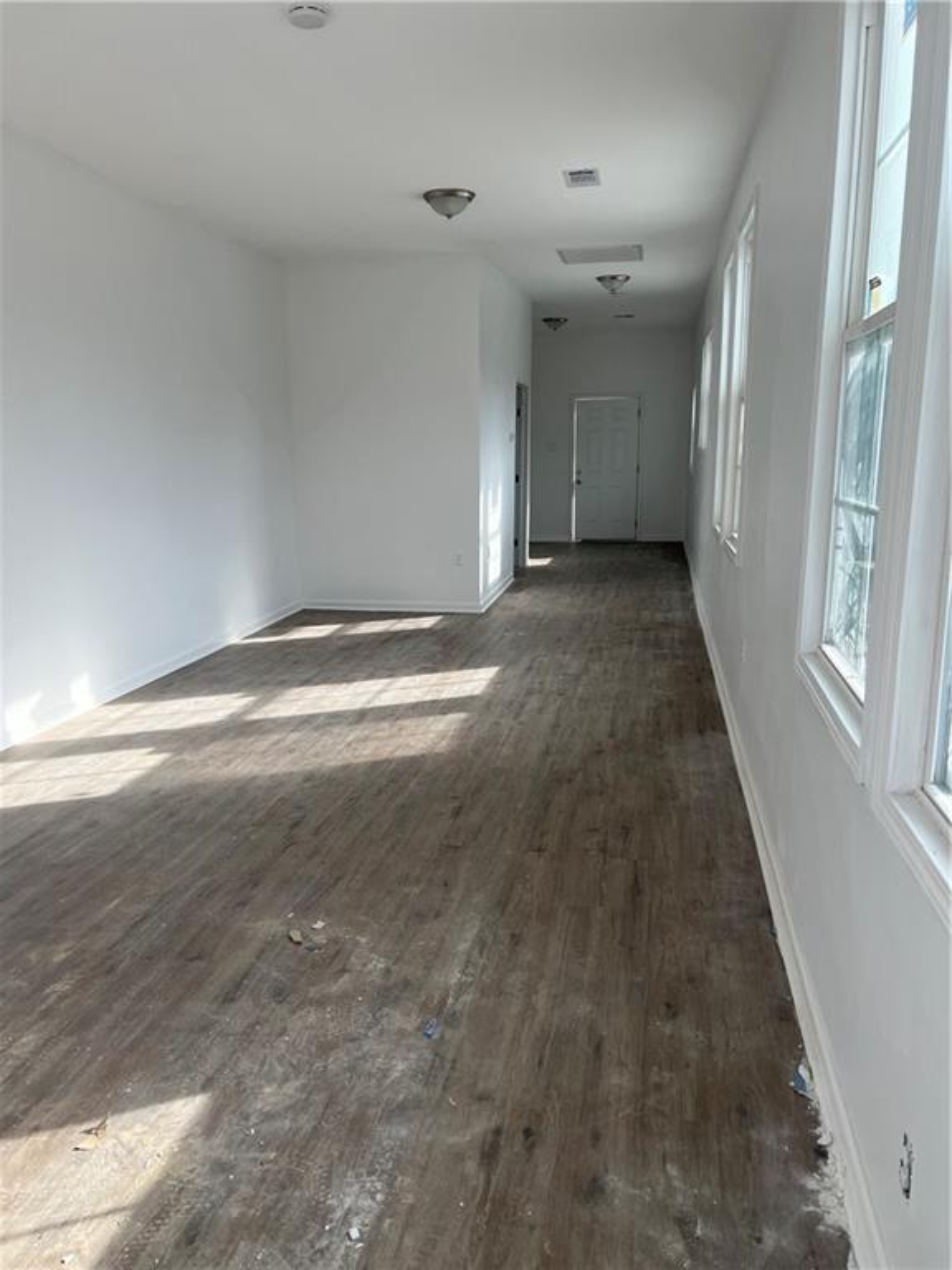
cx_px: 476
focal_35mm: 26
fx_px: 953
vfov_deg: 67.3
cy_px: 635
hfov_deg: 53.1
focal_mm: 5.7
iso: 50
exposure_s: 1/471
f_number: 1.5
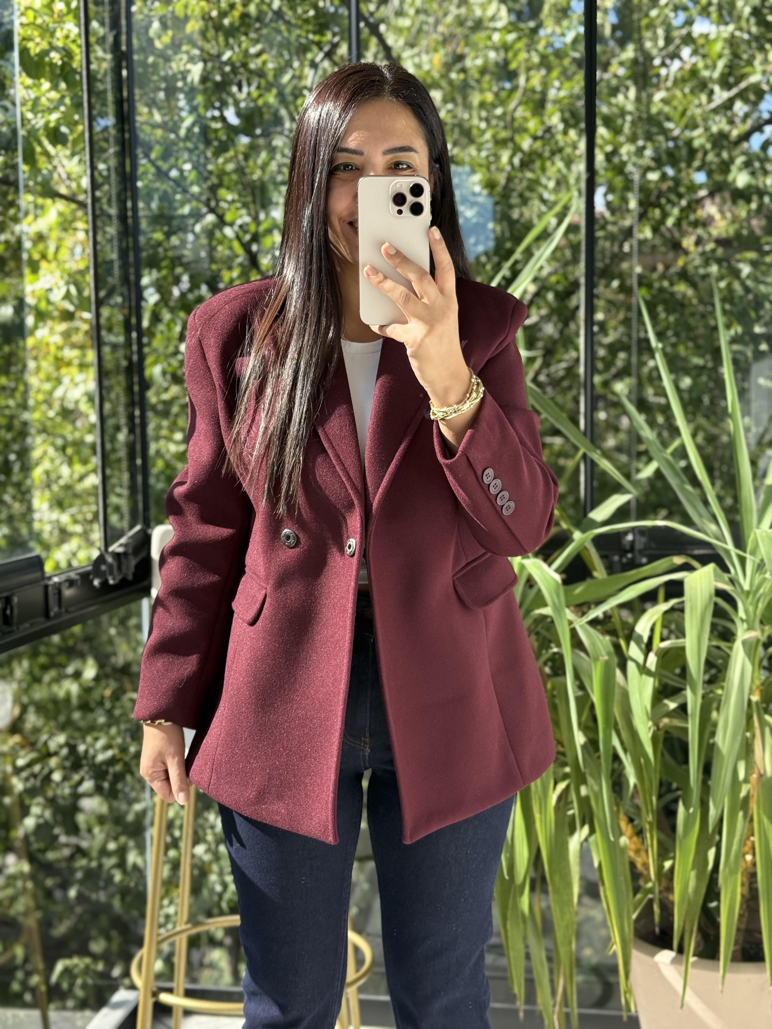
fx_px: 1427
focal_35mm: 48
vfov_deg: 39.7
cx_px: 386
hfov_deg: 30.3
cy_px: 514
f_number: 1.78
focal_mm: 6.76
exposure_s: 1/687
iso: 64
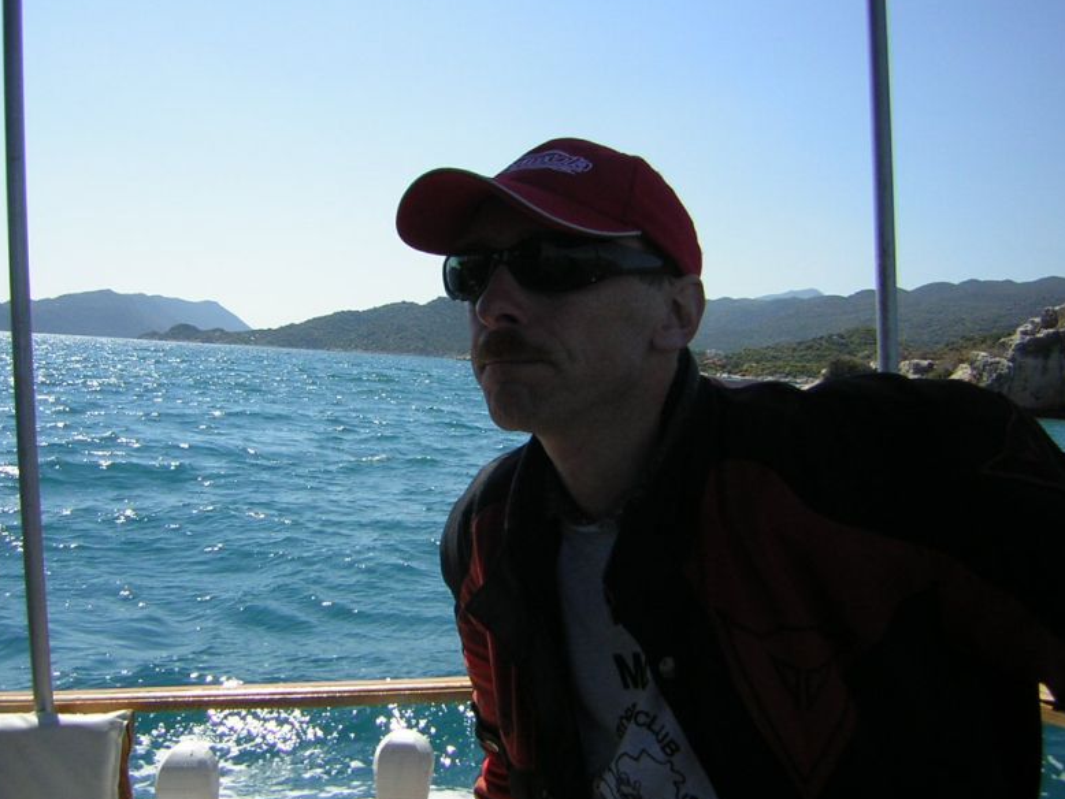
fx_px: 1139
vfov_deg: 38.7
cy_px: 398
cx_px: 532
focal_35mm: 37
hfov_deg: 50.1
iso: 50
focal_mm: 4.7
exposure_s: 1/396
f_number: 5.2
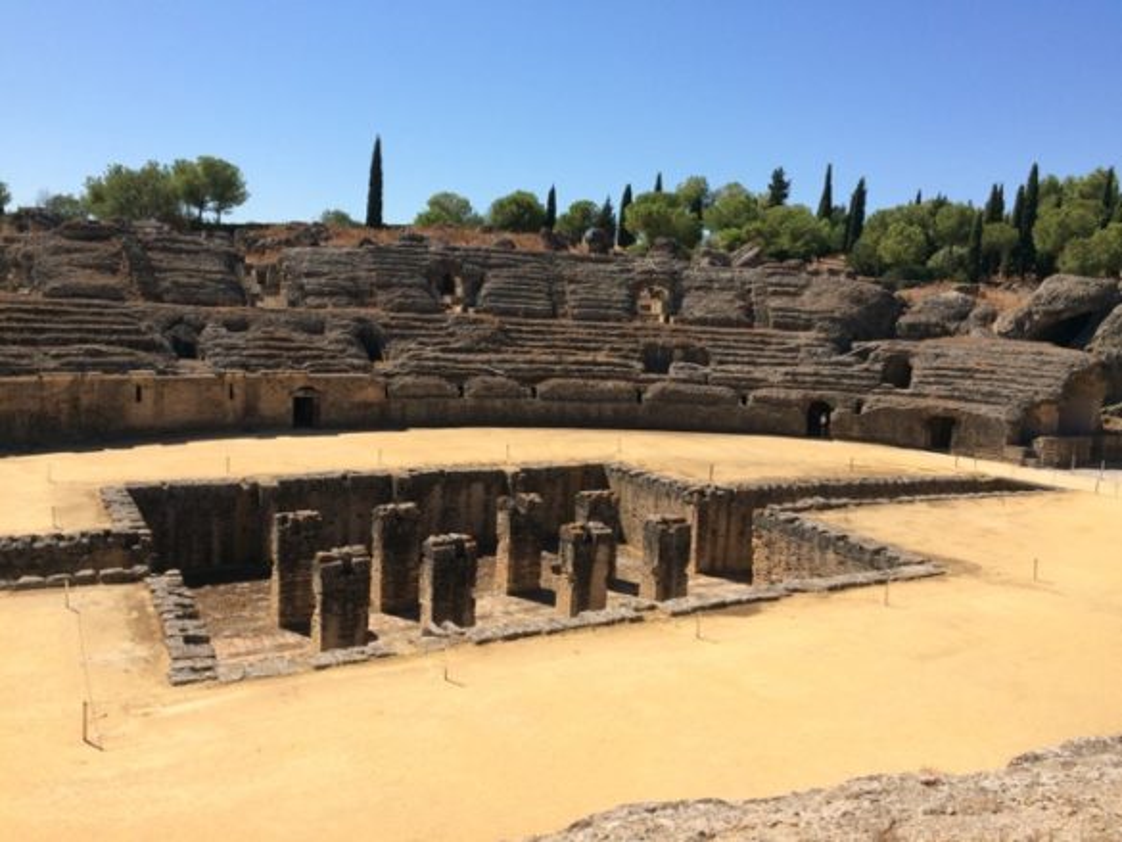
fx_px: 940
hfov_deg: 61.6
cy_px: 421
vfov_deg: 48.2
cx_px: 561
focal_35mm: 29
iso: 32
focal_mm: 4.15
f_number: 2.2
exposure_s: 1/2053
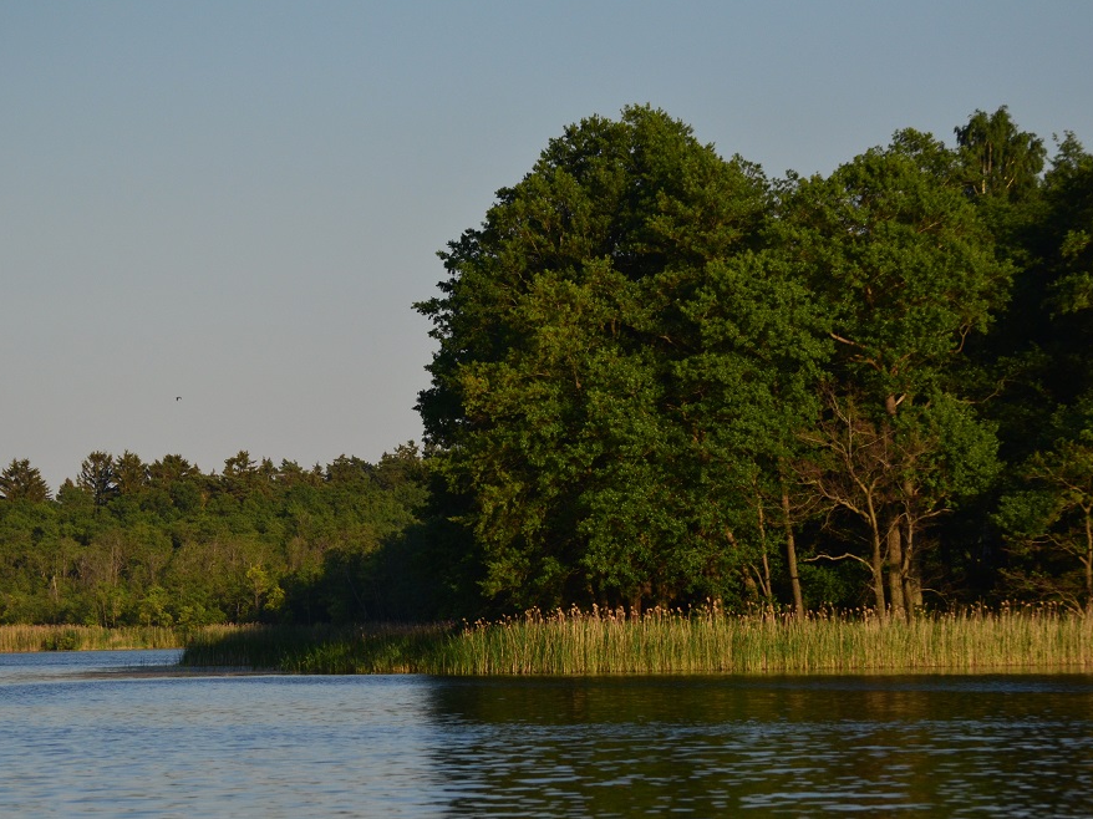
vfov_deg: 9.0
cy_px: 408
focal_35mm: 164
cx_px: 537
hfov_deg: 12.1
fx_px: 5177
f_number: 4.5
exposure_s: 1/8000
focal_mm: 100
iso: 800
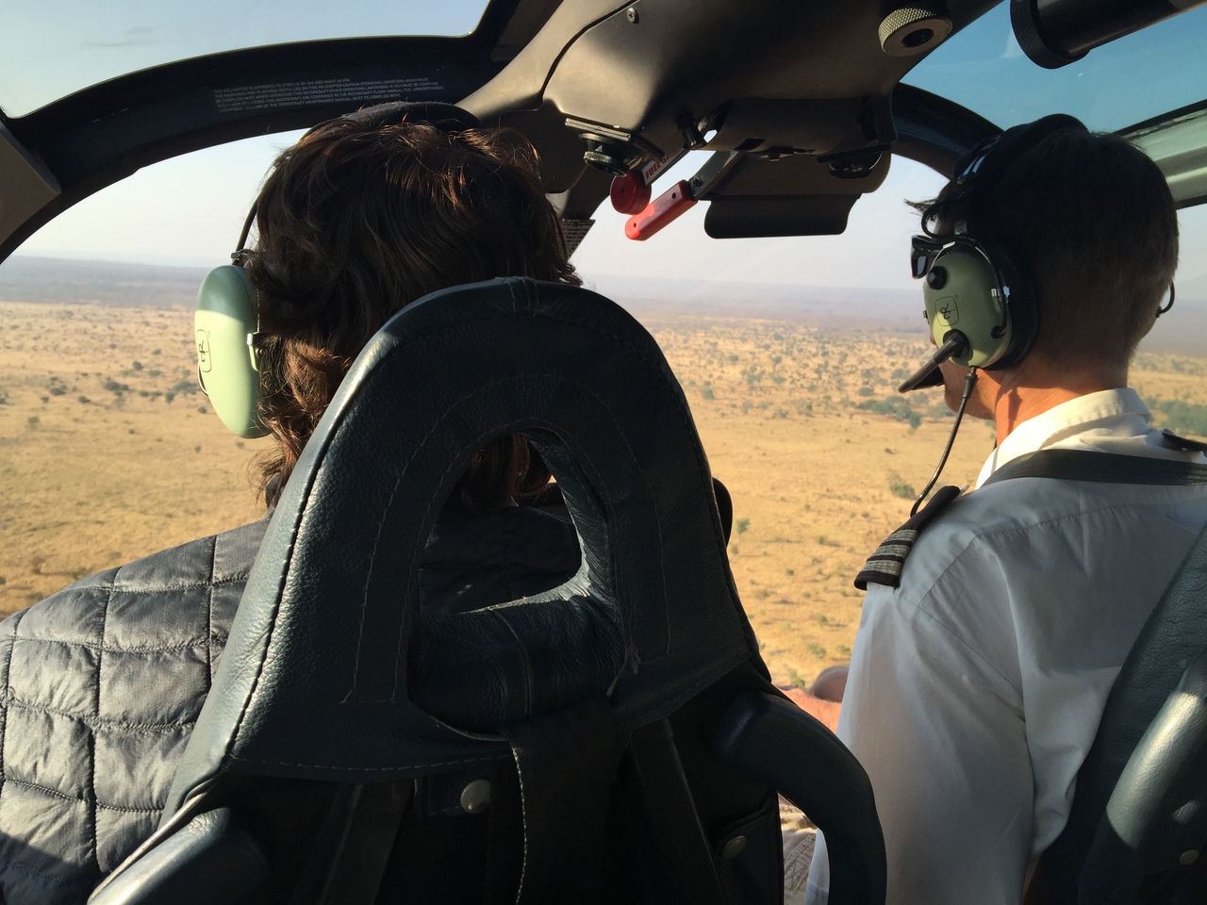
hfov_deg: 61.7
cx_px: 604
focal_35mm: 29
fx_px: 1011
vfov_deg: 48.2
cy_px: 452
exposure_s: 1/608
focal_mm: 4.15
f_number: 2.2
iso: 32
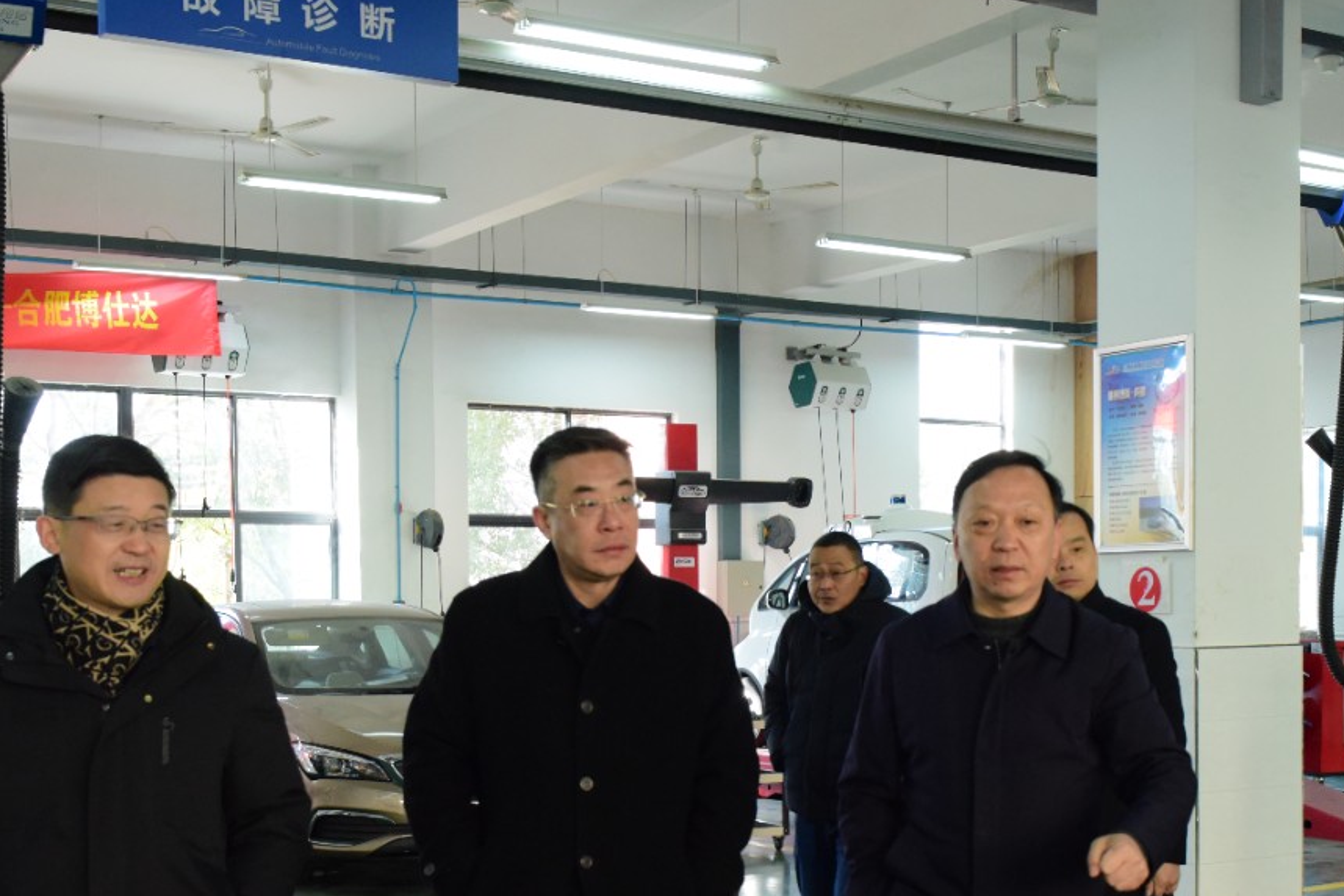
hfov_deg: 36.8
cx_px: 789
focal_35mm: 54
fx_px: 2016
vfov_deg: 24.7
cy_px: 692
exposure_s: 1/125
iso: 2500
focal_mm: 29
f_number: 5.6
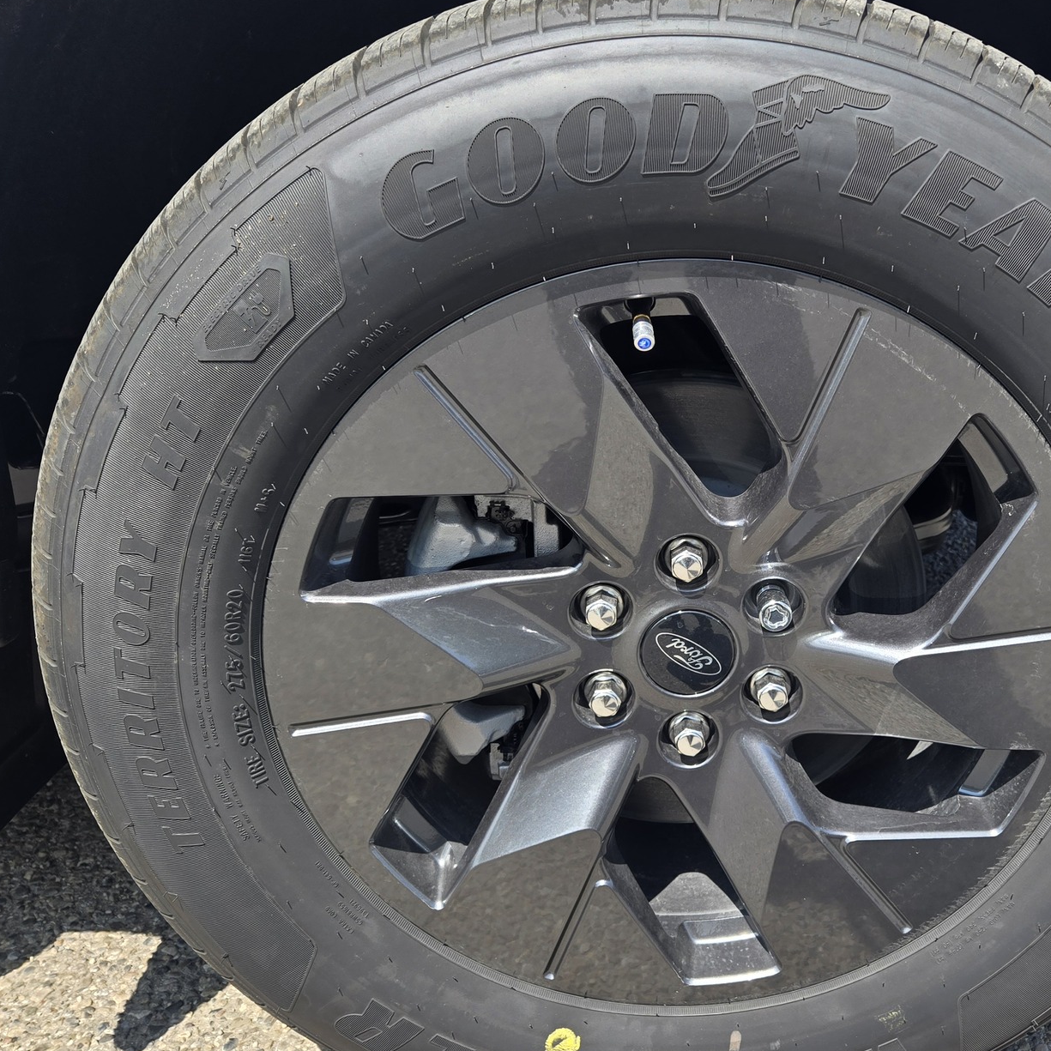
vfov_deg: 48.4
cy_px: 550
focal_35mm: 34
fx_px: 1168
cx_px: 692
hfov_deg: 47.7
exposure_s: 1/744
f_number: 1.8
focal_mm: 5.4
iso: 25
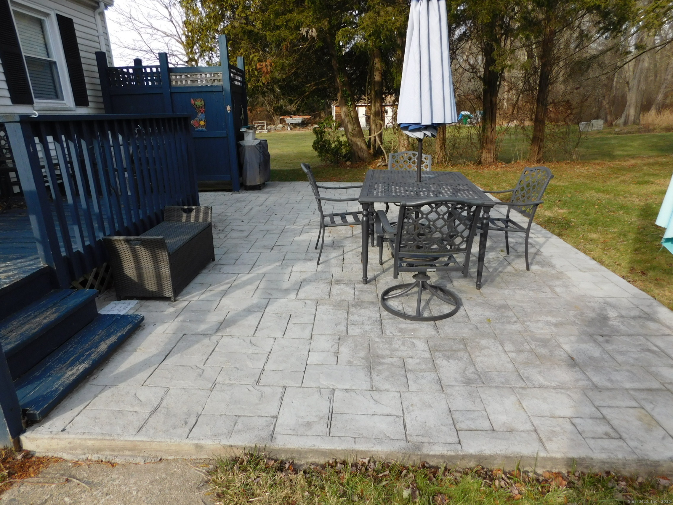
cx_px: 336
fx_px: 447
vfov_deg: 58.9
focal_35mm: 23
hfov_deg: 73.9
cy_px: 252
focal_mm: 4
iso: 125
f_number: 3
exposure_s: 1/500
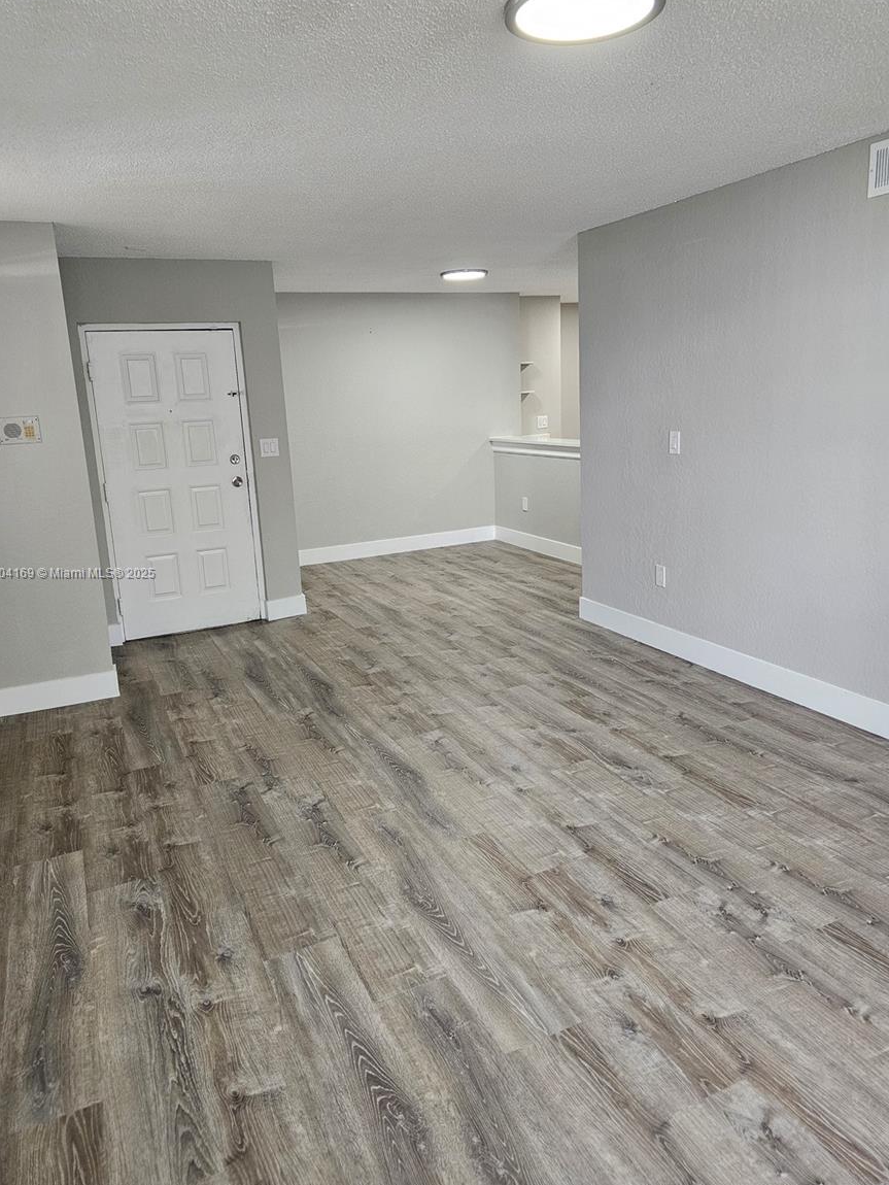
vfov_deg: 71.6
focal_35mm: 24
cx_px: 430
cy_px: 574
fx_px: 822
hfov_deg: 56.8
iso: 400
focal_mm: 6.3
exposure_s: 1/120
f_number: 1.7
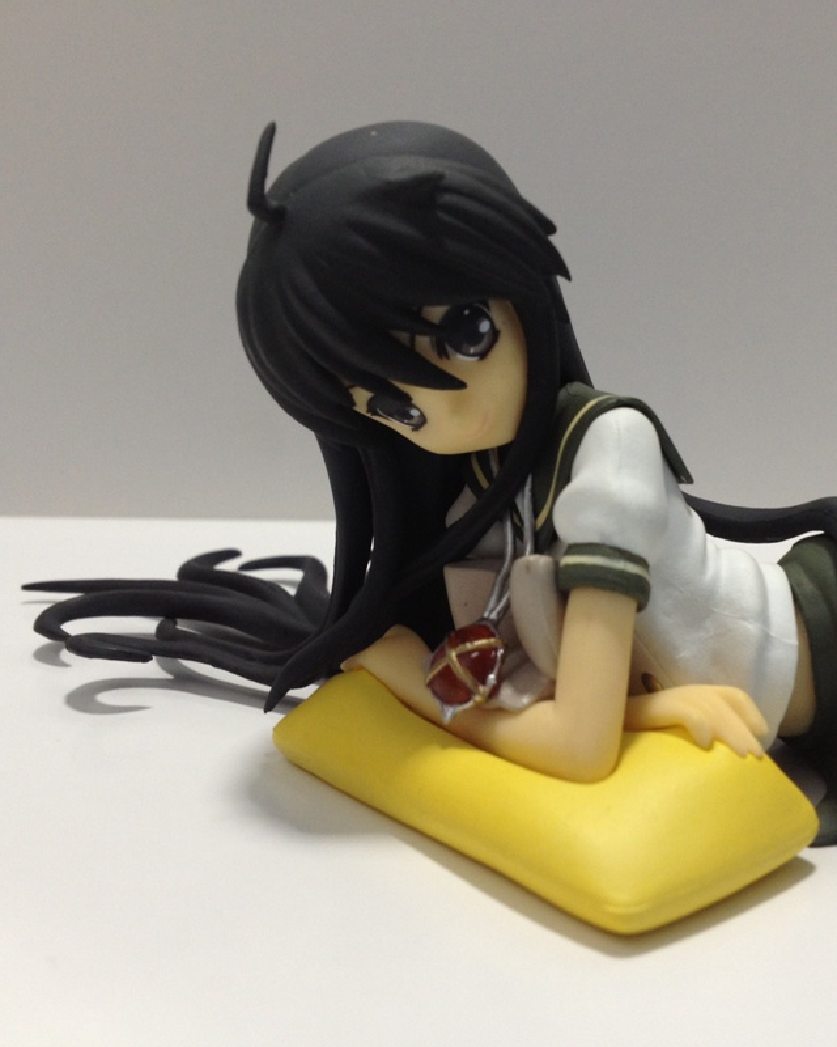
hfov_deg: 32.7
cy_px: 522
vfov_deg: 40.3
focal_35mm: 46
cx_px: 496
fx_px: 1424
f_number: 2.4
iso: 80
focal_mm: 4.28
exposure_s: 1/20
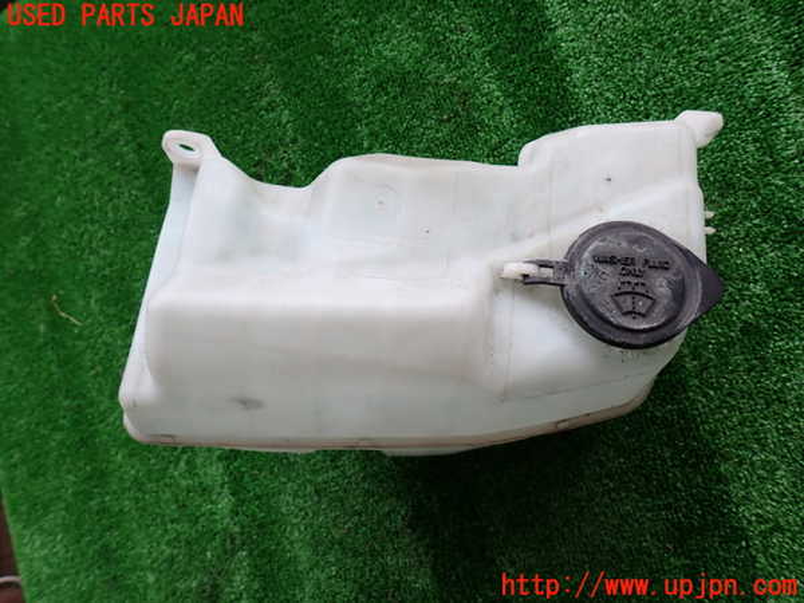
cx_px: 402
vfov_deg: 54.9
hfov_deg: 69.4
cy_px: 302
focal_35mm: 25
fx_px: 581
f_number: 2.8
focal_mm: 4.5
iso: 100
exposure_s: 1/125
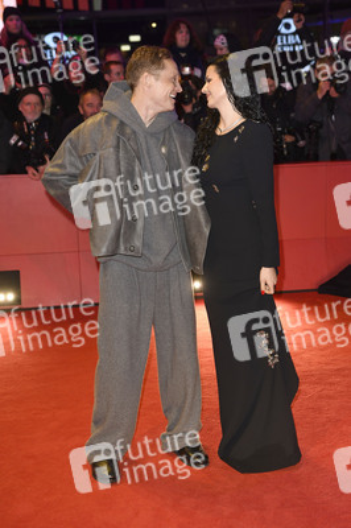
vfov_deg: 41.1
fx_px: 703
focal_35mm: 48
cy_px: 264
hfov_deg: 28.0
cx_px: 176
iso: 800
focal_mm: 48
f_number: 4
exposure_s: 1/400
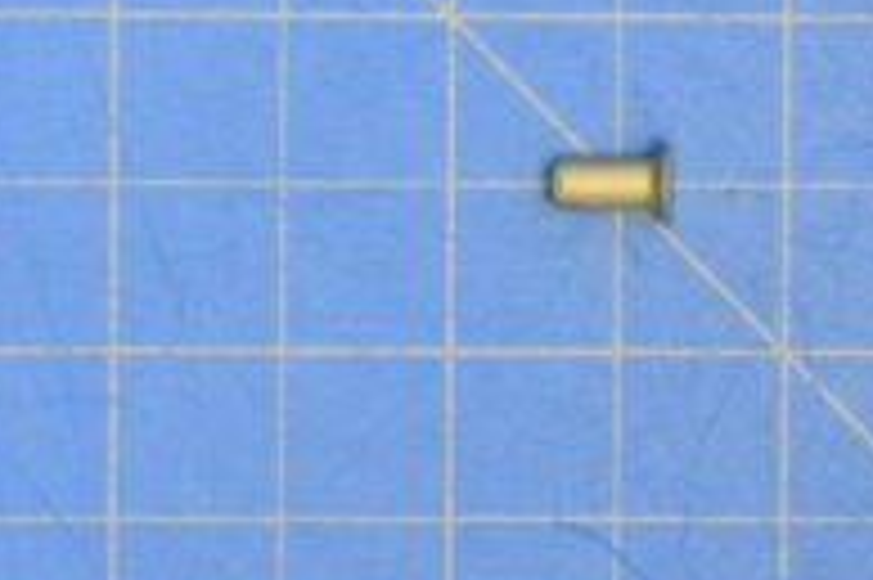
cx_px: 616
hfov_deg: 3.0
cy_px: 184
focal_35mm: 695
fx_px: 16839
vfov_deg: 2.0
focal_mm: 200
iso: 6400
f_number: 8
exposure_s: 1/8
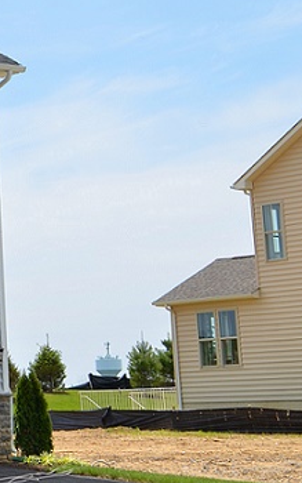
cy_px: 125
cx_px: -291
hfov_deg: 9.7
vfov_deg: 16.4
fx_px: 1663
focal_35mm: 126
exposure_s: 1/125
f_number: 13
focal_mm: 31
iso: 100
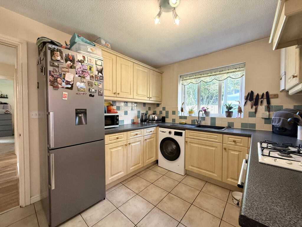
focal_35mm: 14
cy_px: 114
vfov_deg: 85.7
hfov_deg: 102.1
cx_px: 151
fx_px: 122
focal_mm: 2.22
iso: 250
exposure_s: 1/99
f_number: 2.2
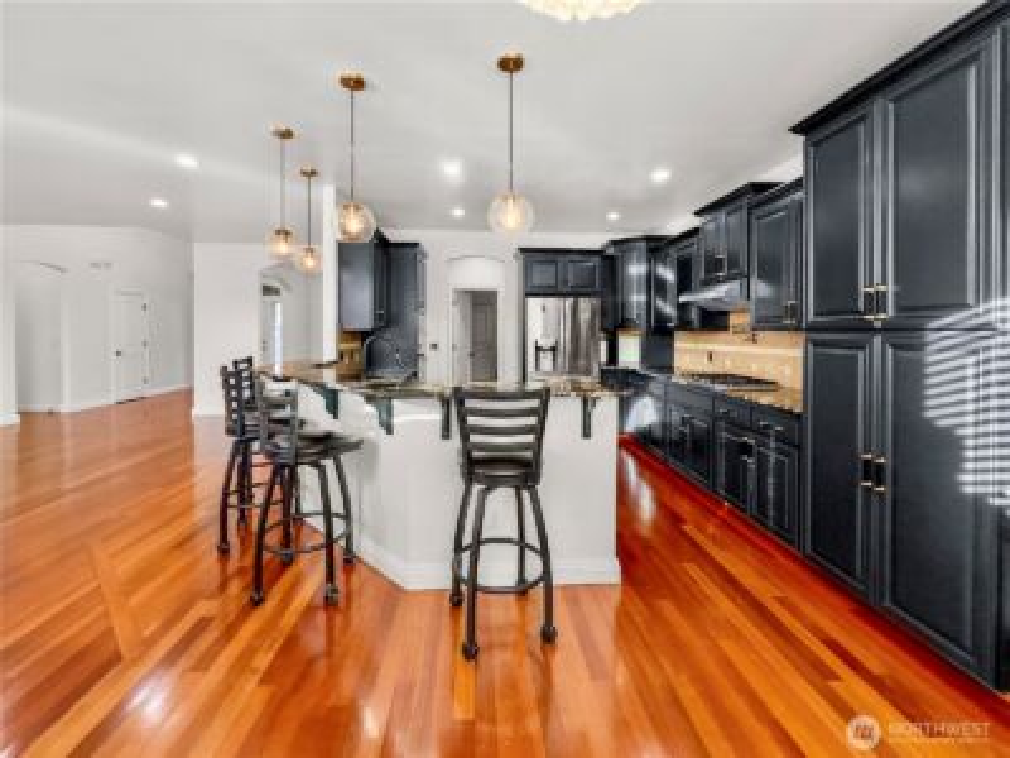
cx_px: 505
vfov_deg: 85.7
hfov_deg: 102.1
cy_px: 379
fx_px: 408
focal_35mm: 14
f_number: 2.2
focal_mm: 2.22
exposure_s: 1/120
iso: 160
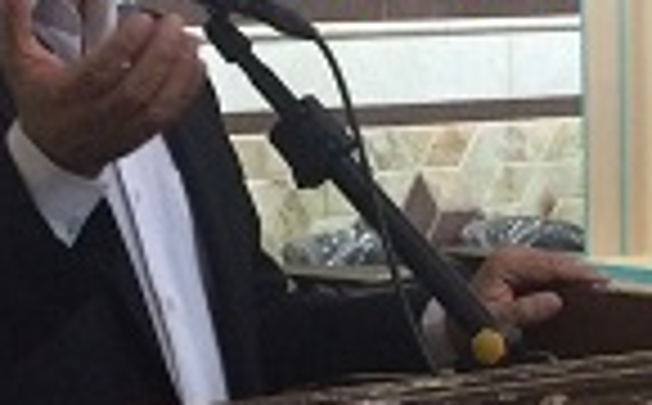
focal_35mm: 136
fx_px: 2412
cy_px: 310
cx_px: 378
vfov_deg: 9.6
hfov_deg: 15.4
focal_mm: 4.15
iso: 250
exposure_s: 1/33
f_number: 2.2
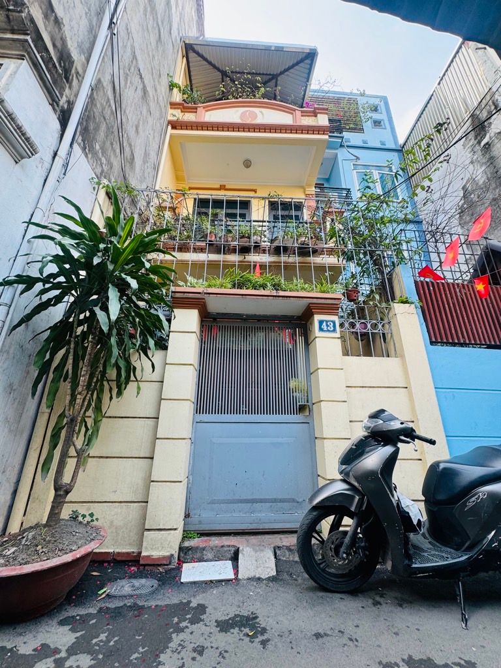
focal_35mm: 14
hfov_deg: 85.7
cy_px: 334
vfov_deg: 102.1
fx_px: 270
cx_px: 250
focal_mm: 2.22
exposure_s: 1/99
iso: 50
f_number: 2.2
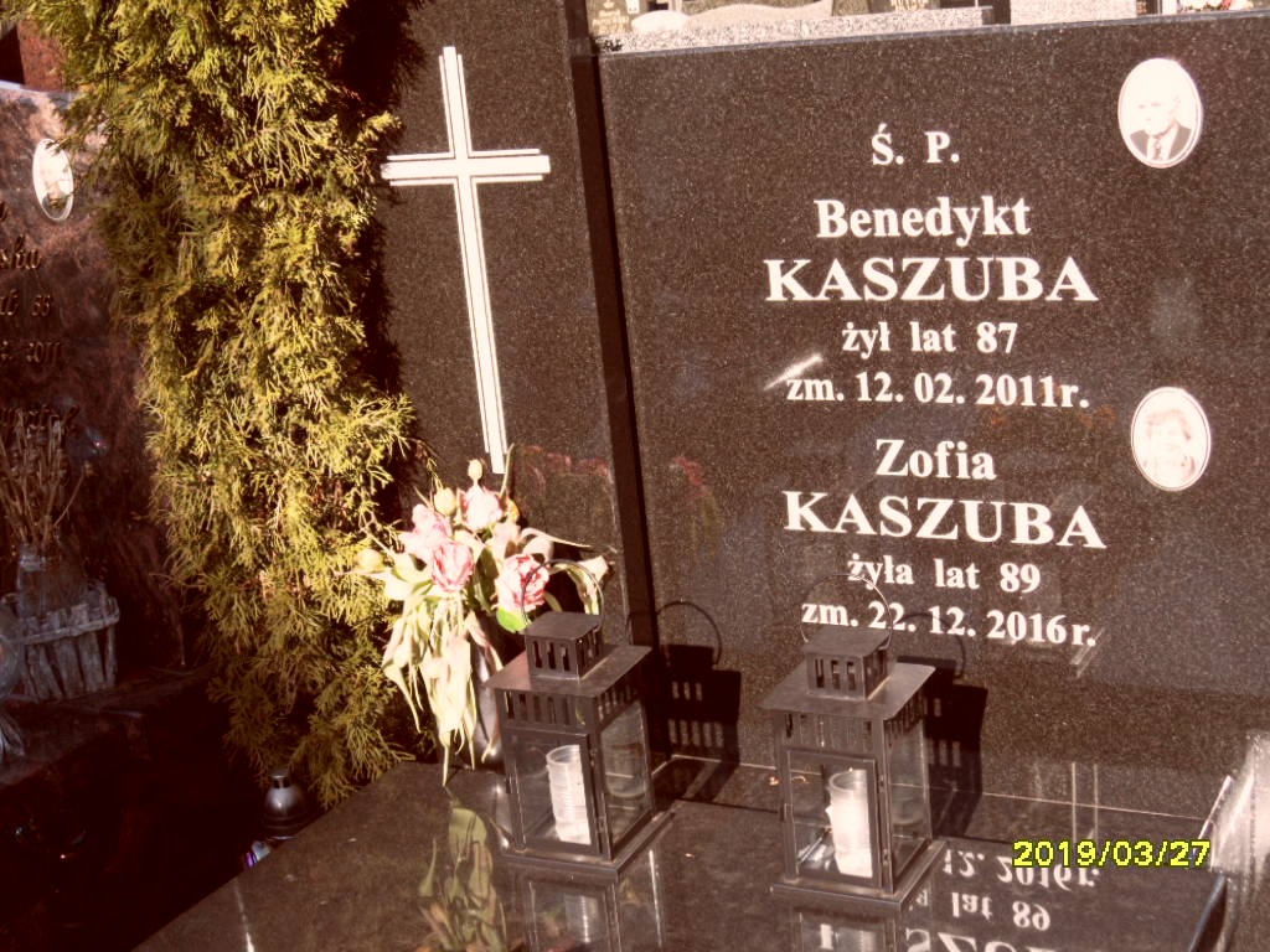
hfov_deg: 38.2
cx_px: 635
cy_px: 476
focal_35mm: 50
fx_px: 1834
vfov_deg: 29.1
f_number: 3.8
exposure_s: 1/250
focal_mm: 8.2
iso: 80
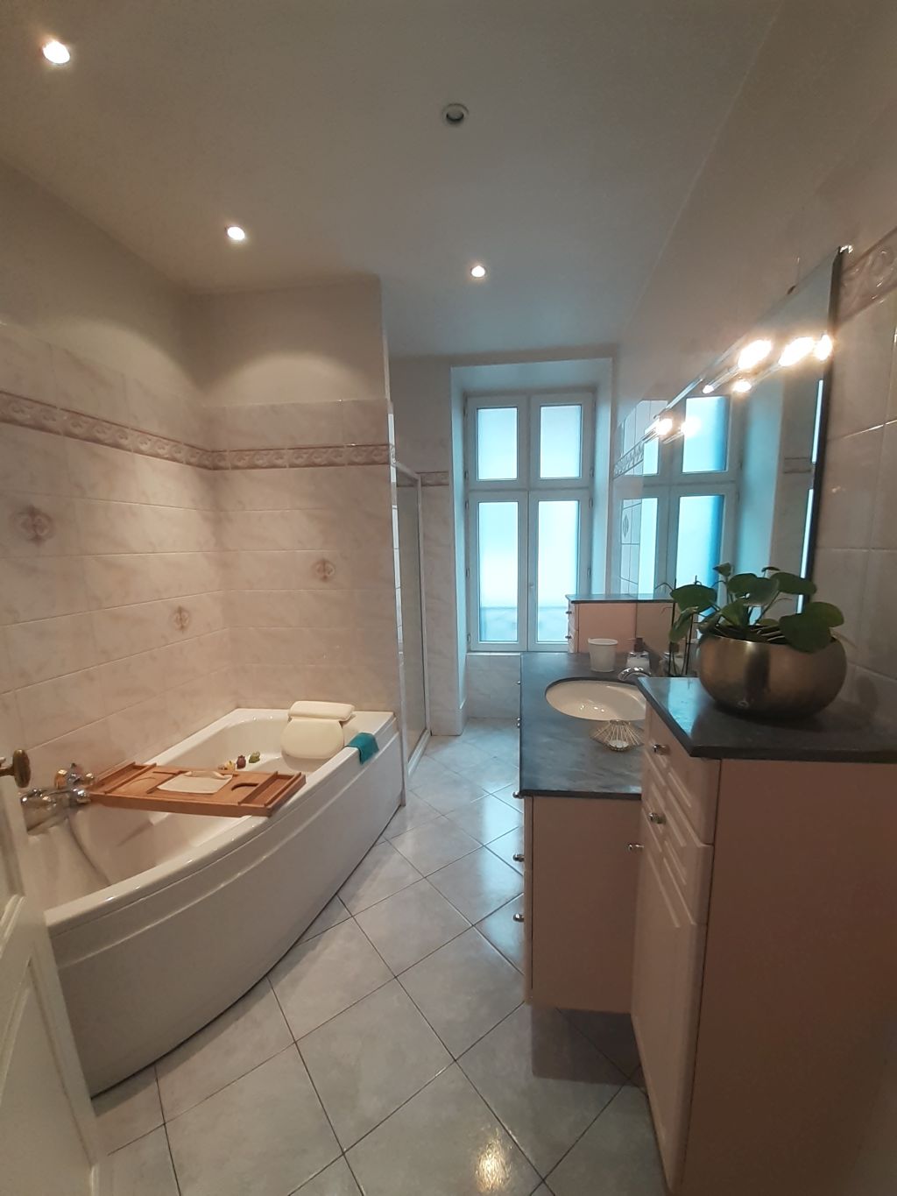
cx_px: 448
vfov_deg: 106.2
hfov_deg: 89.9
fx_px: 449
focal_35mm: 13
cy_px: 598
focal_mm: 1.13
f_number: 2.2
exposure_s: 1/50
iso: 80
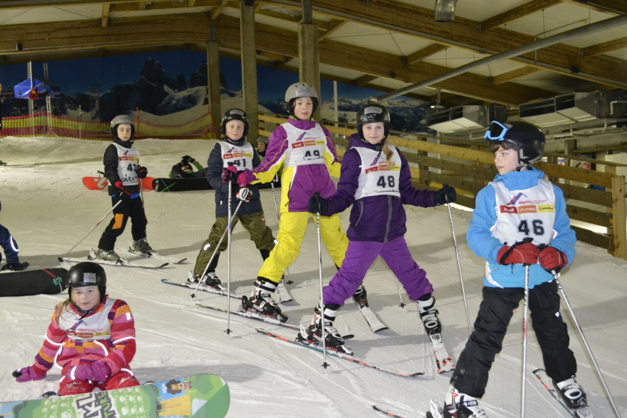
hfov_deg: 46.4
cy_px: 209
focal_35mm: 42
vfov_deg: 31.9
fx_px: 731
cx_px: 314
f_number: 4.5
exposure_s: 1/60
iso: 3200
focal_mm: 28
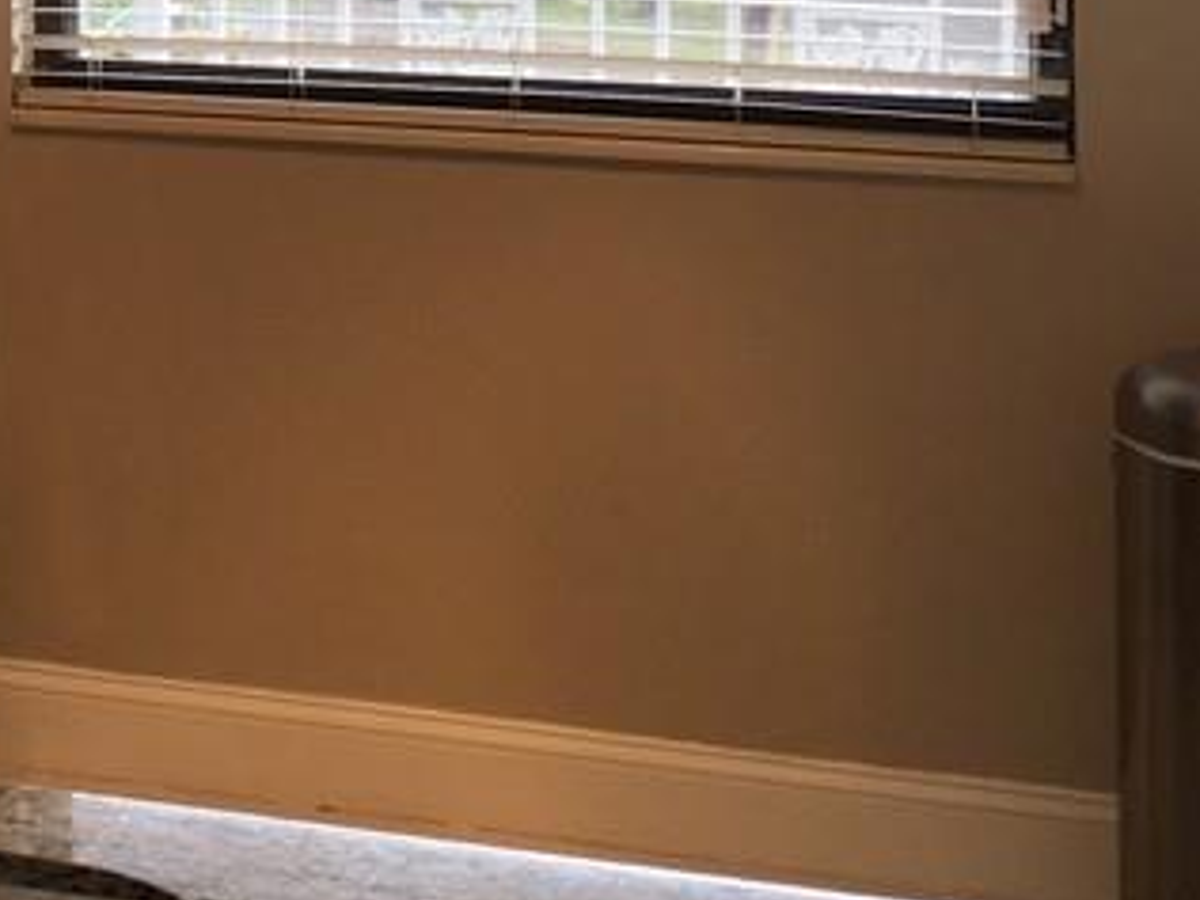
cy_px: -365
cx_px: -232
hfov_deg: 19.7
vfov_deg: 14.8
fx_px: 3259
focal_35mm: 94
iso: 25
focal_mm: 4.15
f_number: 2.2
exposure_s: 1/40
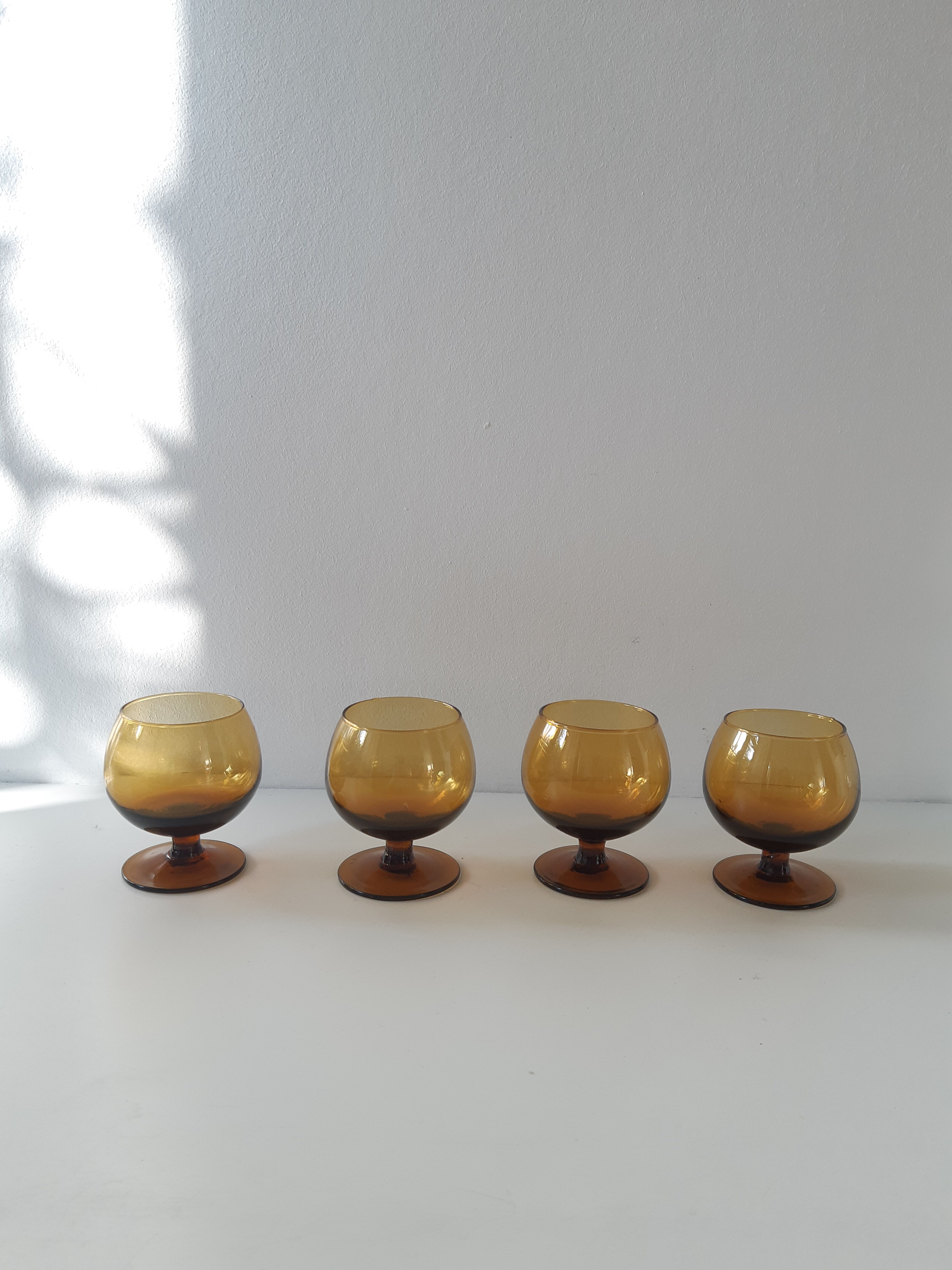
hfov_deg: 53.1
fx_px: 953
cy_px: 635
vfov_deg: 67.3
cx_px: 476
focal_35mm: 26
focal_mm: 3.93
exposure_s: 1/50
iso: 40
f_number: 1.7
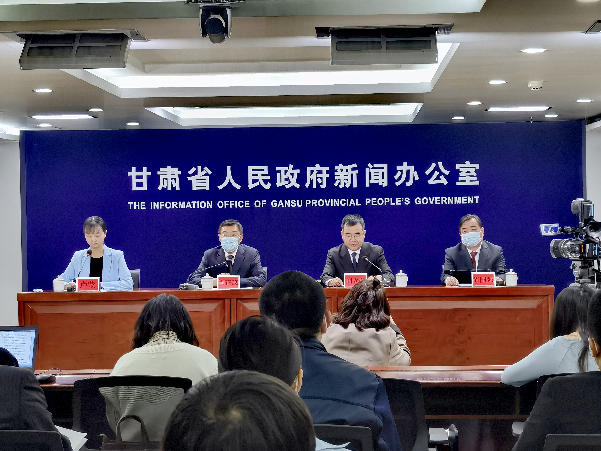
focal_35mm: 79
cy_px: 226
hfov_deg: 24.7
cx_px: 300
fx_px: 1372
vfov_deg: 18.7
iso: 80
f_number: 1.9
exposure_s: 1/98.8
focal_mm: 6.67
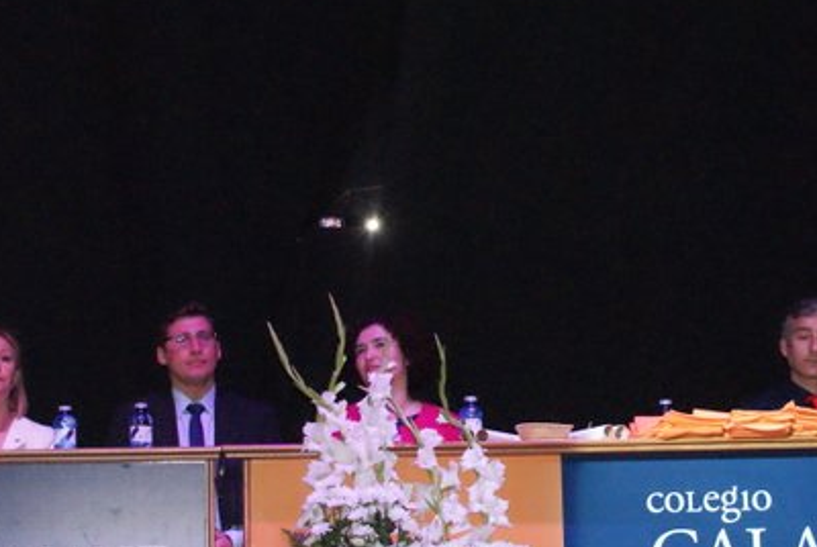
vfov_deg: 13.1
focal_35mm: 105
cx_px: 574
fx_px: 2386
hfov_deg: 19.3
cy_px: 259
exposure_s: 1/60
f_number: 5.6
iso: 1600
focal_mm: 35
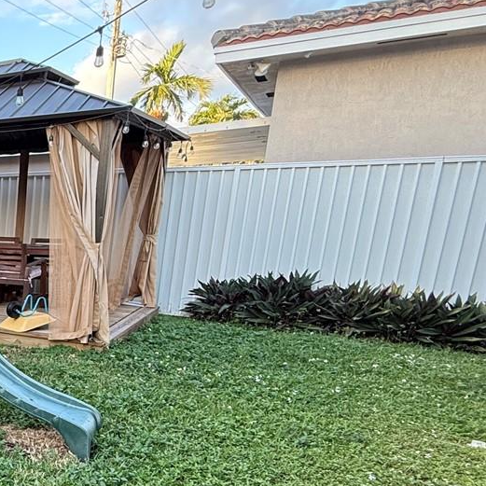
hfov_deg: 29.7
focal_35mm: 38
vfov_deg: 43.1
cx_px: -215
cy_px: 331
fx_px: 604
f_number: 2.2
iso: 80
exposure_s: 1/99
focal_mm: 2.22
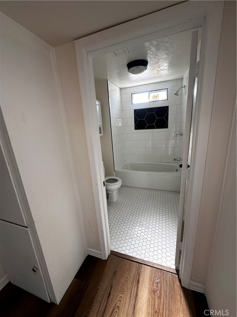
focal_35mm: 14
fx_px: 128
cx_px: 118
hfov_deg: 85.7
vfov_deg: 102.1
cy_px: 158
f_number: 2.2
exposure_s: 1/120
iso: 80
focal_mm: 2.22
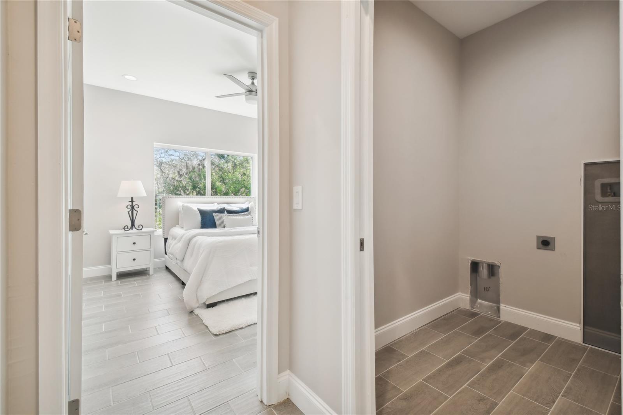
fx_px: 260
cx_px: 312
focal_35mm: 15
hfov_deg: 100.4
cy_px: 208
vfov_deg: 77.3
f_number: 7.1
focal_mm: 10
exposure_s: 1/10
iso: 100
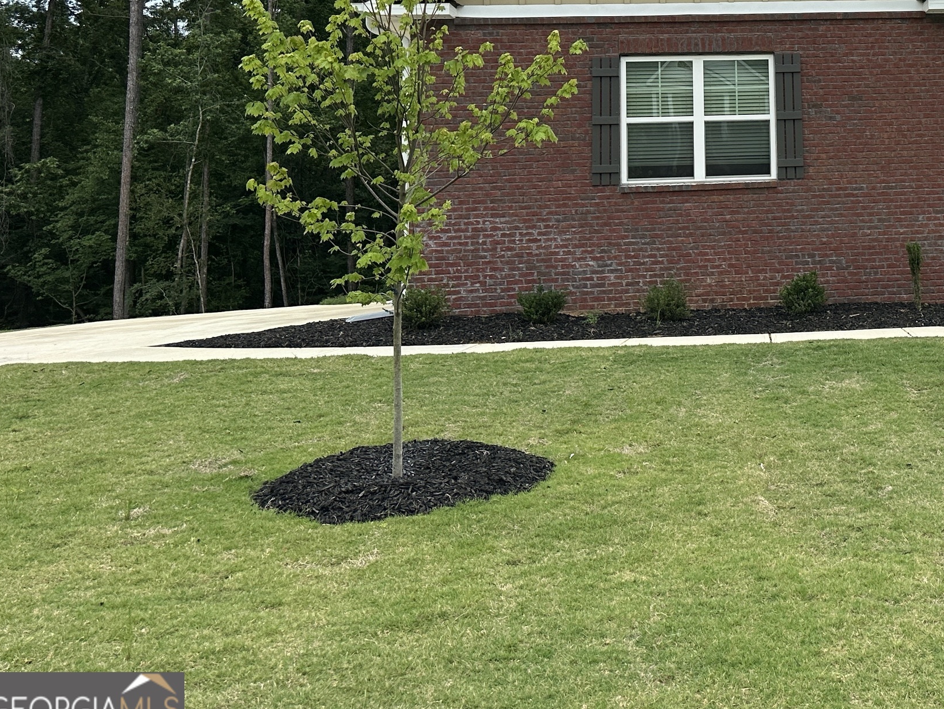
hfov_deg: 38.8
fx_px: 1227
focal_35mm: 45
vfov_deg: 30.8
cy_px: 74
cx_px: 871
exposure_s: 1/3717
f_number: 1.78
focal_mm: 6.86
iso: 80
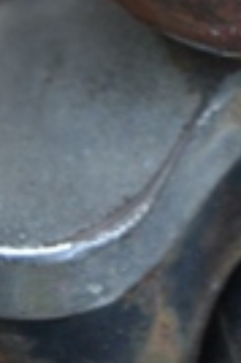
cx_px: 180
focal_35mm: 253
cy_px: -1008
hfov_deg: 5.4
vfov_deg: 6.7
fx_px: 2547
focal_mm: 22
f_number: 8
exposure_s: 1/125
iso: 180
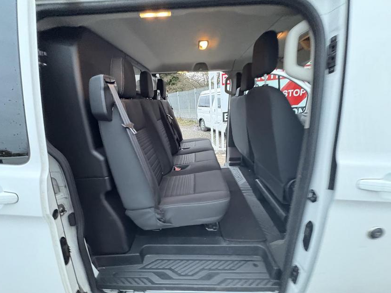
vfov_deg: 81.7
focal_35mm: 15
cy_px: 156
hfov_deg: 98.1
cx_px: 189
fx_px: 169
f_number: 2.2
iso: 1000
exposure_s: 1/40
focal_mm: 2.22
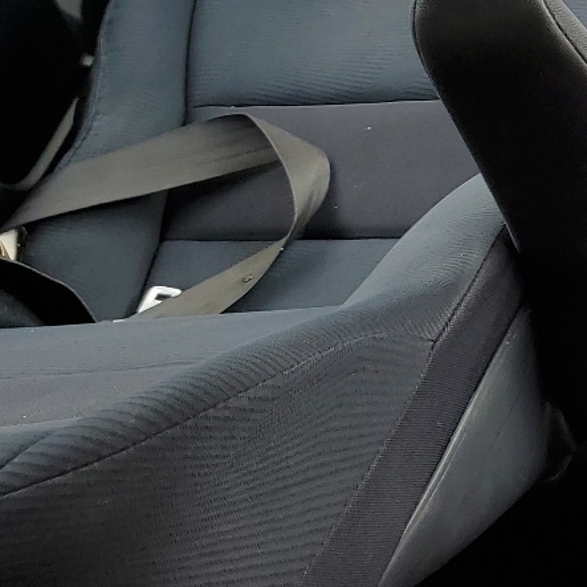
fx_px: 1592
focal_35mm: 83
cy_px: 16
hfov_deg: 18.7
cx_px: 847
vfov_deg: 20.3
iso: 50
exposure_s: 1/278
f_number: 1.5
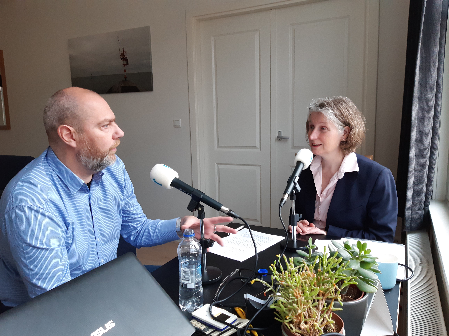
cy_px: 168
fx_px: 337
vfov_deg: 53.1
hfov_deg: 67.3
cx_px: 224
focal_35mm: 26
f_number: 1.7
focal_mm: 3.92
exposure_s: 1/100
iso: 160
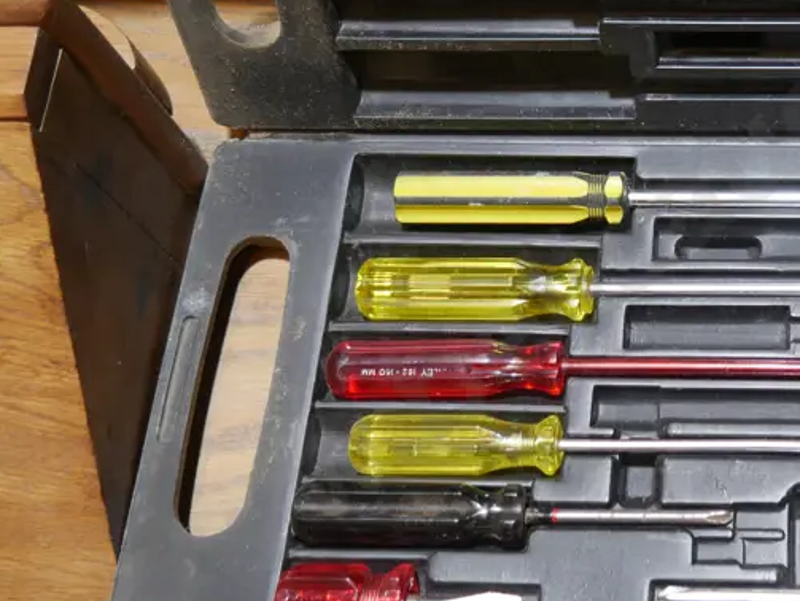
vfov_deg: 25.4
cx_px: 765
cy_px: 152
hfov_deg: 31.6
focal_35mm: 57
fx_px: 1318
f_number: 3.5
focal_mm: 14
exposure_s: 1/60
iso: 320
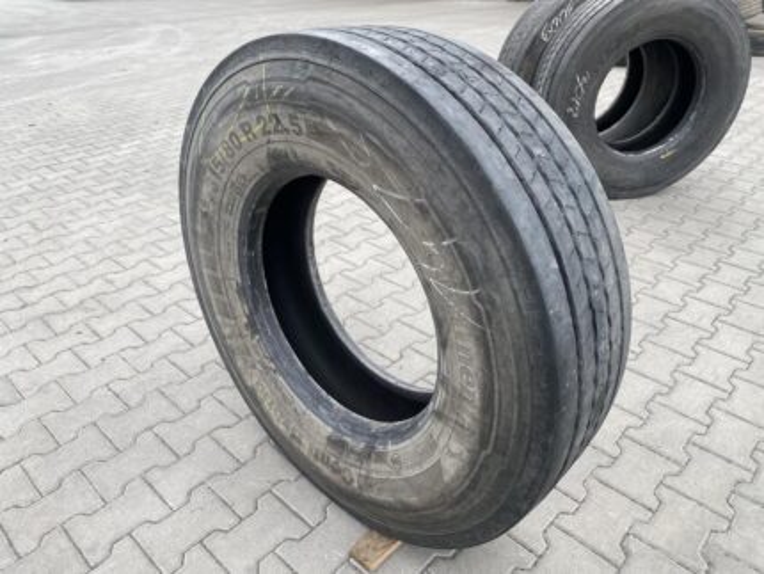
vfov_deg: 53.1
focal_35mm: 26
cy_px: 287
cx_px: 382
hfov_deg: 67.3
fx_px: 574
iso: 32
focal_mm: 4.25
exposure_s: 1/265
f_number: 1.8
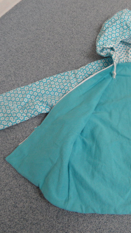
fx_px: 216
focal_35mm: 35
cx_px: 123
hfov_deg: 31.7
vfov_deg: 56.6
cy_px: 116
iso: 120
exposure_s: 1/30
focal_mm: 4.1
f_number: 2.9
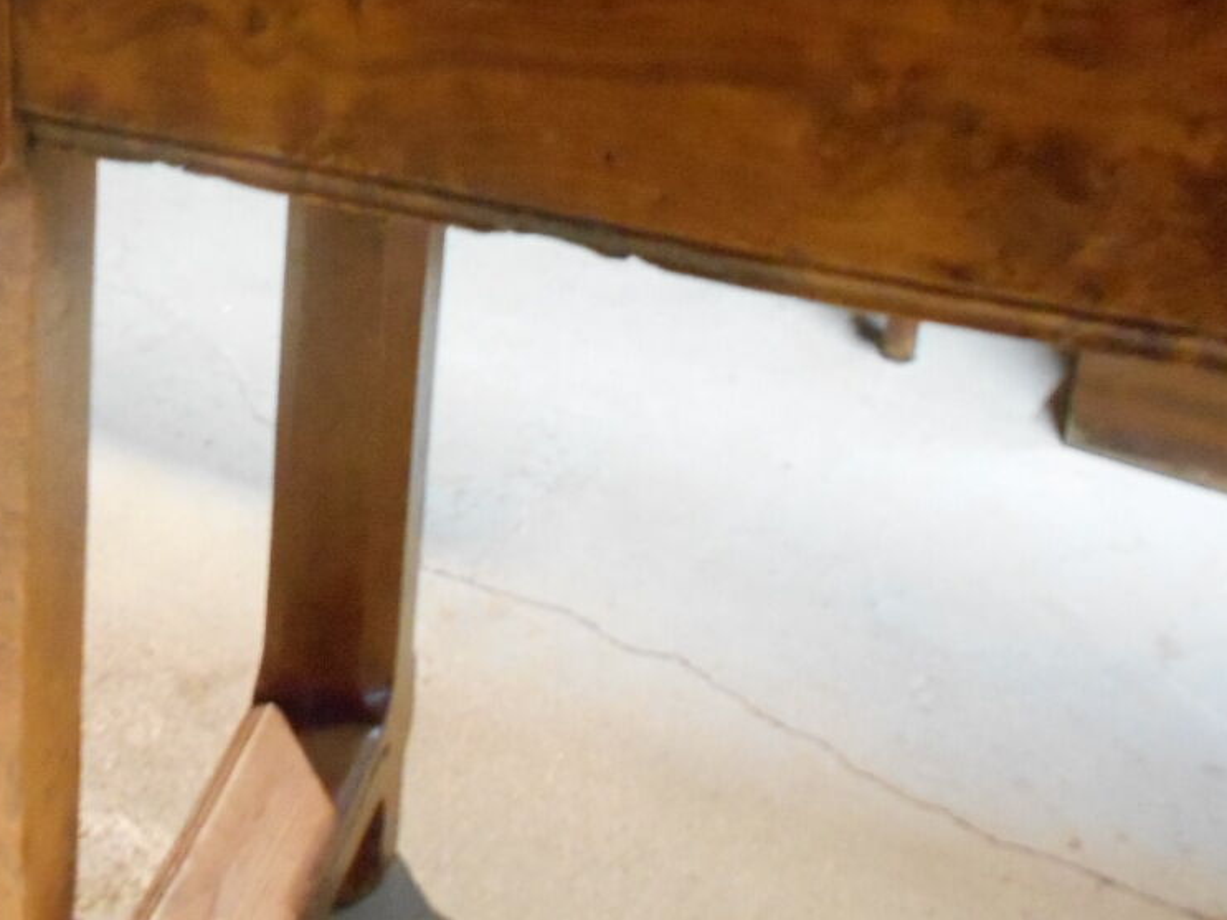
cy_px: 48
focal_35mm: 56
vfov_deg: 25.1
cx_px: 81
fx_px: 1985
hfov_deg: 32.3
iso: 800
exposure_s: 1/5
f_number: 3.2
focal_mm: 4.6
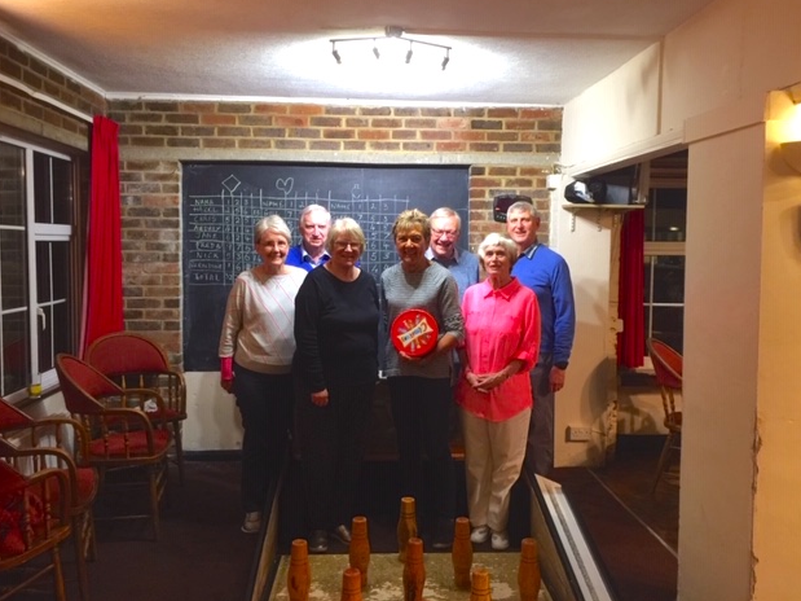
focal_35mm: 30
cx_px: 396
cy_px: 294
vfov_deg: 46.8
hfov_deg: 60.0
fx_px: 694
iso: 100
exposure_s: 1/10
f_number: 2.2
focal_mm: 4.15
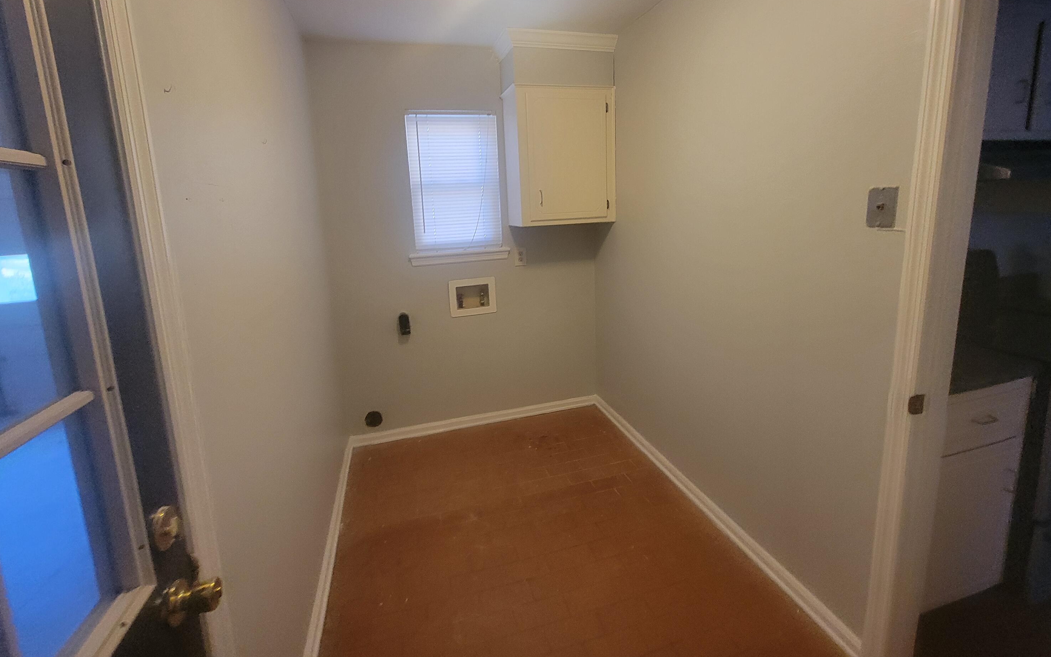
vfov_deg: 77.8
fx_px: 401
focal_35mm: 14
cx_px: 523
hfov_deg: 105.3
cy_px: 265
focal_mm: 2.2
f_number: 2.2
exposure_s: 1/40
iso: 320
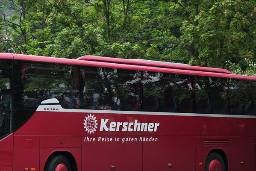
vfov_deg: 13.1
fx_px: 747
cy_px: 75
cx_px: 70
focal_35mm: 105
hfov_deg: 19.3
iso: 200
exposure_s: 1/800
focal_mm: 35
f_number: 4.5
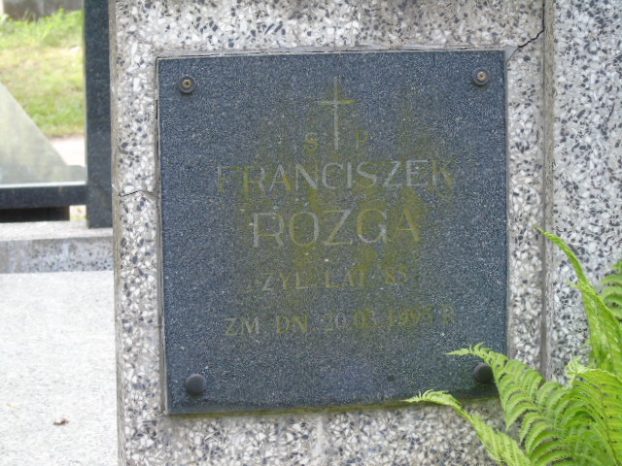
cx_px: 311
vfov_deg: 10.4
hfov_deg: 13.9
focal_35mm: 142
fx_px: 2552
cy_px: 233
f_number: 4.7
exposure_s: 1/125
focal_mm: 25
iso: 250
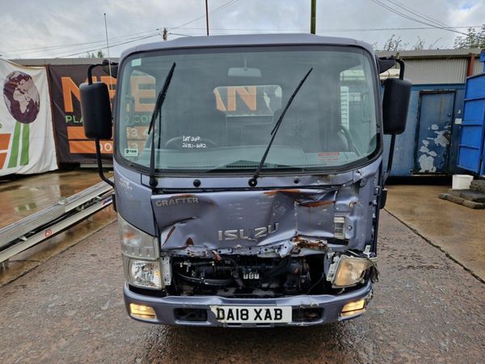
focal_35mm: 23
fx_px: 322
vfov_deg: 58.9
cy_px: 182
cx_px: 242
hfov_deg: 73.9
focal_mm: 5.4
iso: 50
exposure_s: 1/258
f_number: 1.8
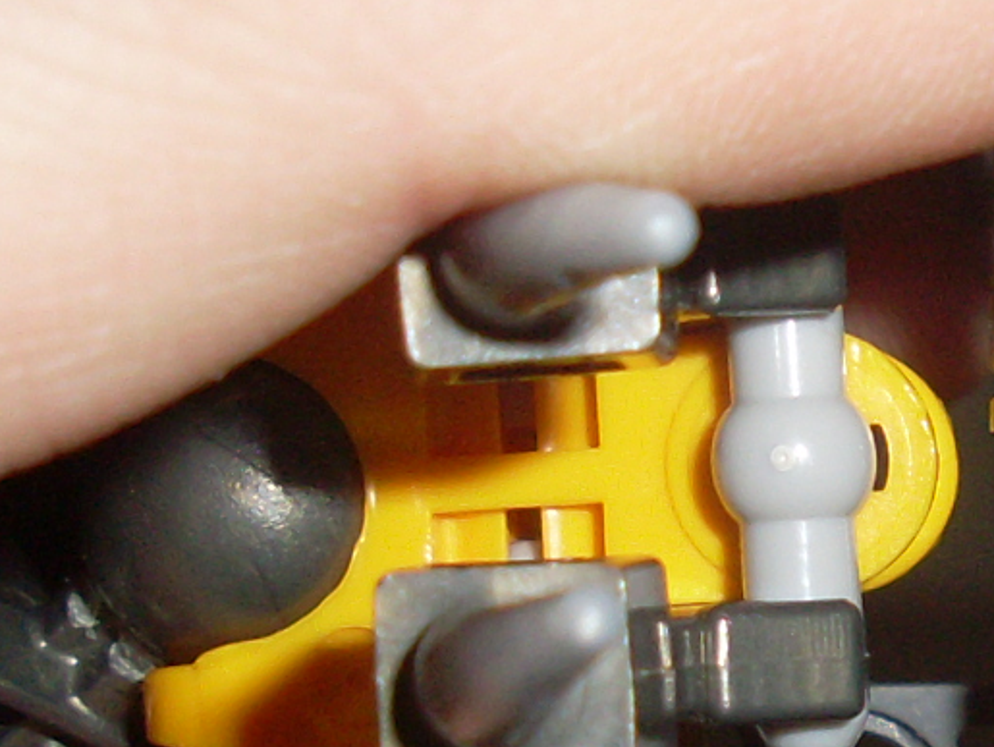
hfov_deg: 12.7
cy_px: 569
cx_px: 1284
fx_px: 4339
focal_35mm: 151
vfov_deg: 9.8
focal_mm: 6.3
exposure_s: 1/45
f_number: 7.7
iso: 100
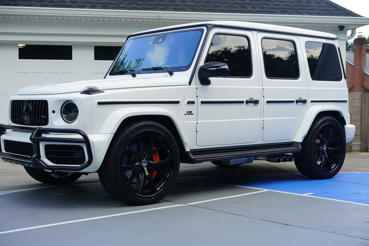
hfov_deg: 36.2
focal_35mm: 55
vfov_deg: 24.7
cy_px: 123
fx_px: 564
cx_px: 184
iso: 100
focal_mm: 55
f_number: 5.6
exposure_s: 1/80
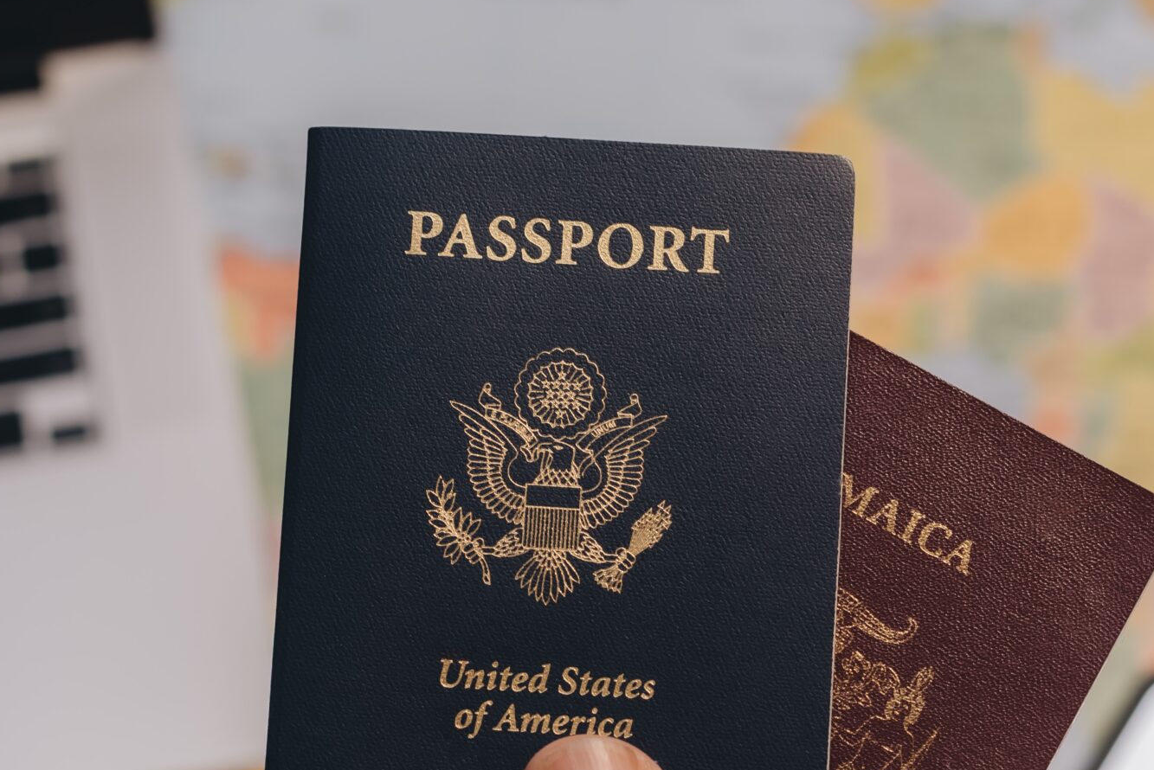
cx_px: 741
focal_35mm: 96
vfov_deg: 14.2
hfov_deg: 21.2
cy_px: 574
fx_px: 3079
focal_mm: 50
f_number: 5
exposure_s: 1/30
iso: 500
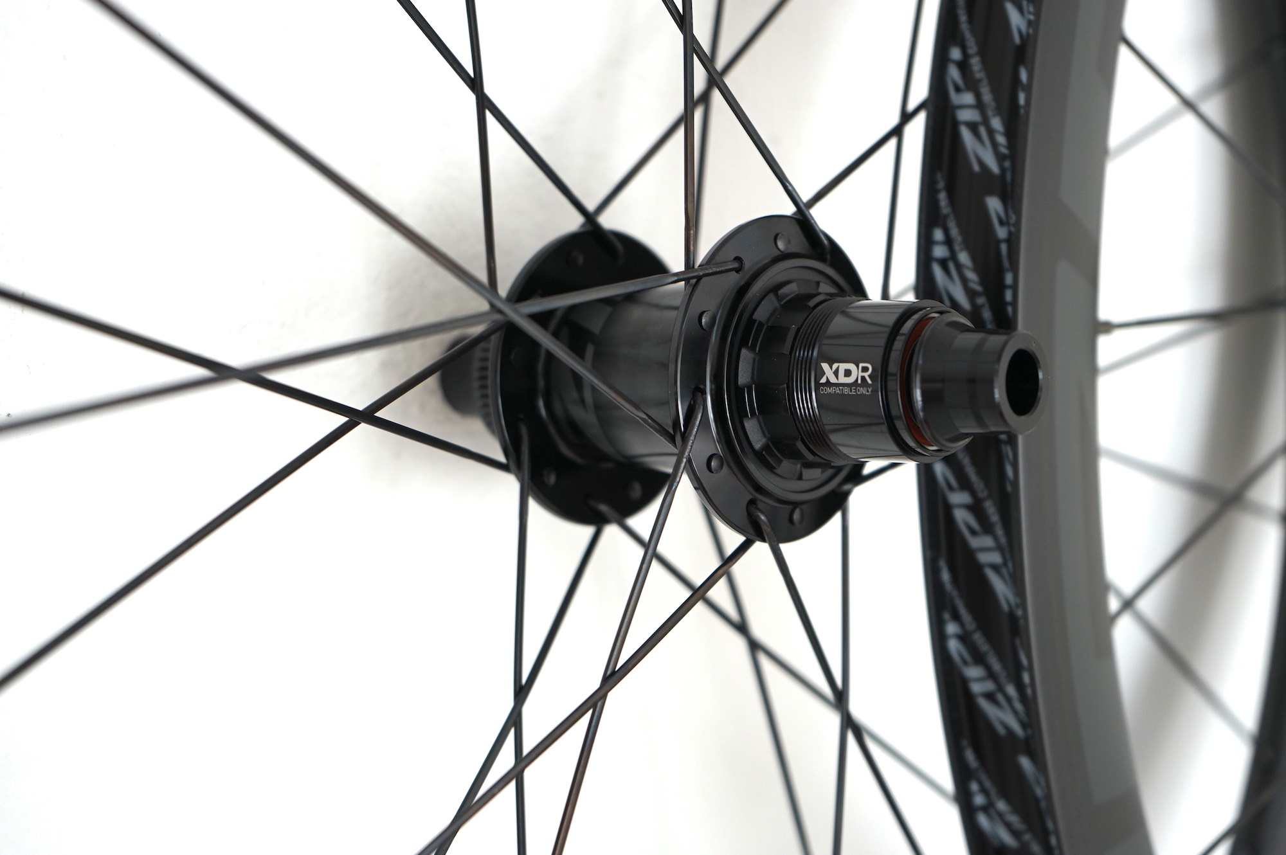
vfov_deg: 24.6
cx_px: 643
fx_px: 1963
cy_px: 428
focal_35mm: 55
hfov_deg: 36.3
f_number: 5
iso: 250
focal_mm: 55
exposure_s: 1/60
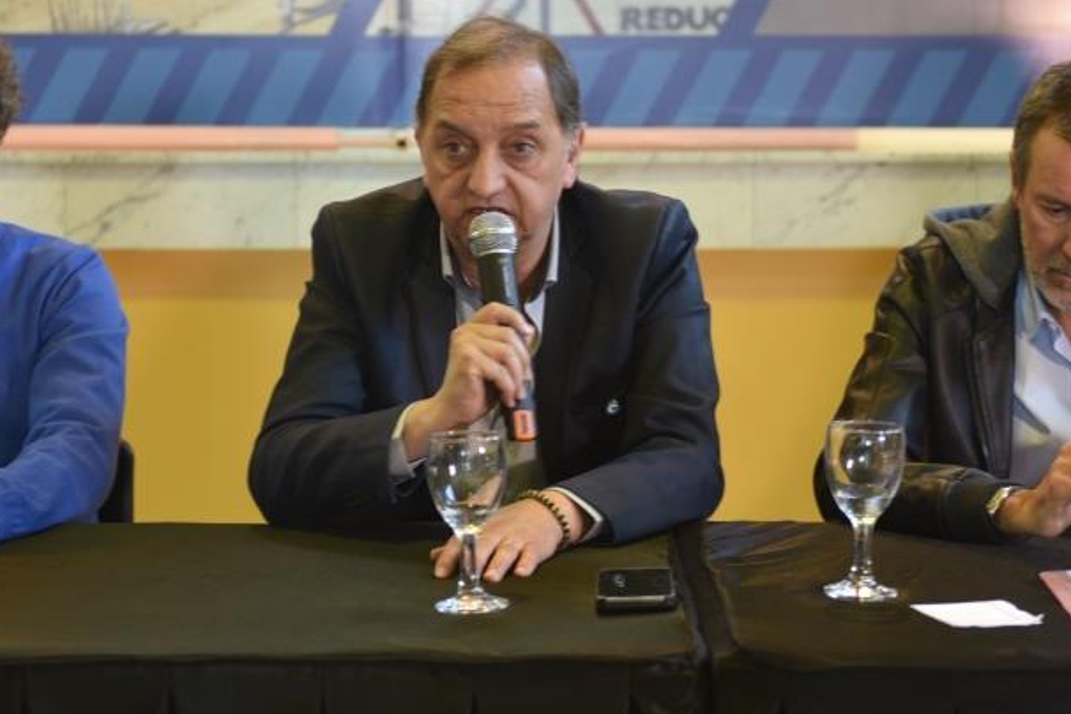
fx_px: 2767
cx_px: 543
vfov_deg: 14.7
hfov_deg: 21.9
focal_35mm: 93
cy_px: 266
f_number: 2.8
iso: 250
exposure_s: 1/25
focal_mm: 55
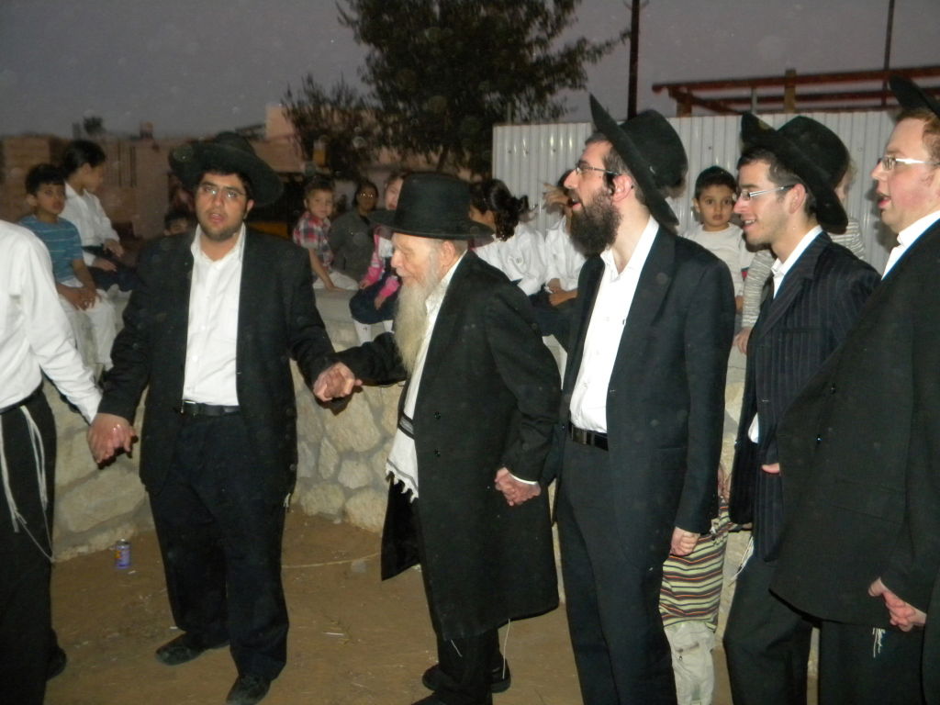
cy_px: 352
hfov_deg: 63.4
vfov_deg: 49.7
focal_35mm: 28
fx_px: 760
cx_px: 470
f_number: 3.5
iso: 400
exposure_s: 1/26
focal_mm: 5
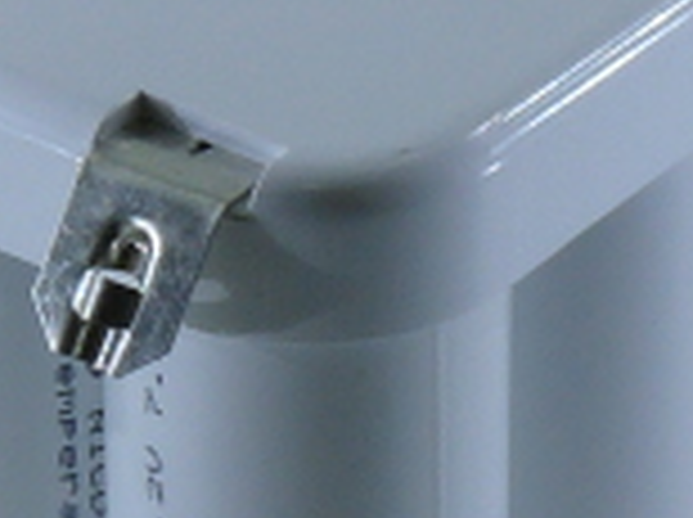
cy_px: 171
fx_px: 8155
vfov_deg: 3.6
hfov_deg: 4.9
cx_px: 508
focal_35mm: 408
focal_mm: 9.8
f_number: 5
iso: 100
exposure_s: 1/200
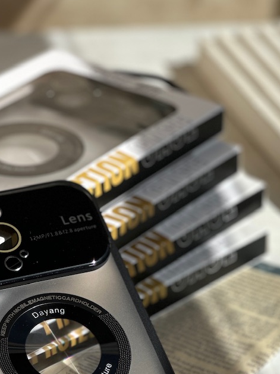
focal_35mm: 157
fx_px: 1693
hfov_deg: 9.5
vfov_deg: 12.5
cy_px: 304
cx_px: 125
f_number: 2.8
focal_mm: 9
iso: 32
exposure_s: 1/708
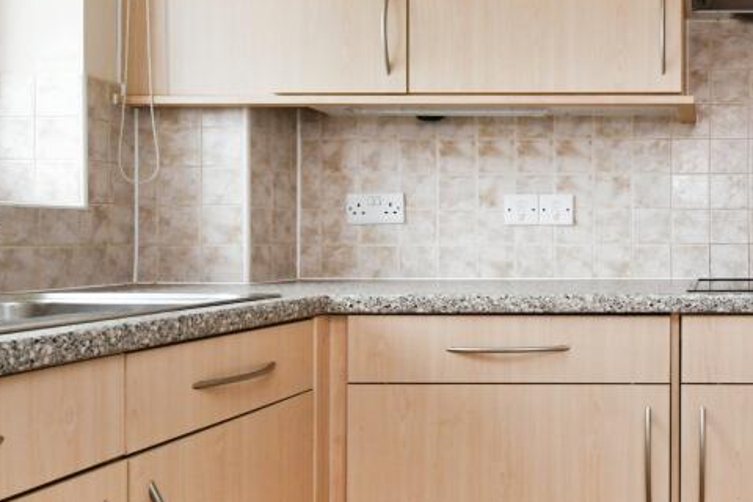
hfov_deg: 49.5
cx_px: 729
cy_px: 267
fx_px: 669
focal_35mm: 32
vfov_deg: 41.1
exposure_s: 1/60
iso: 800
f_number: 8
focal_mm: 15
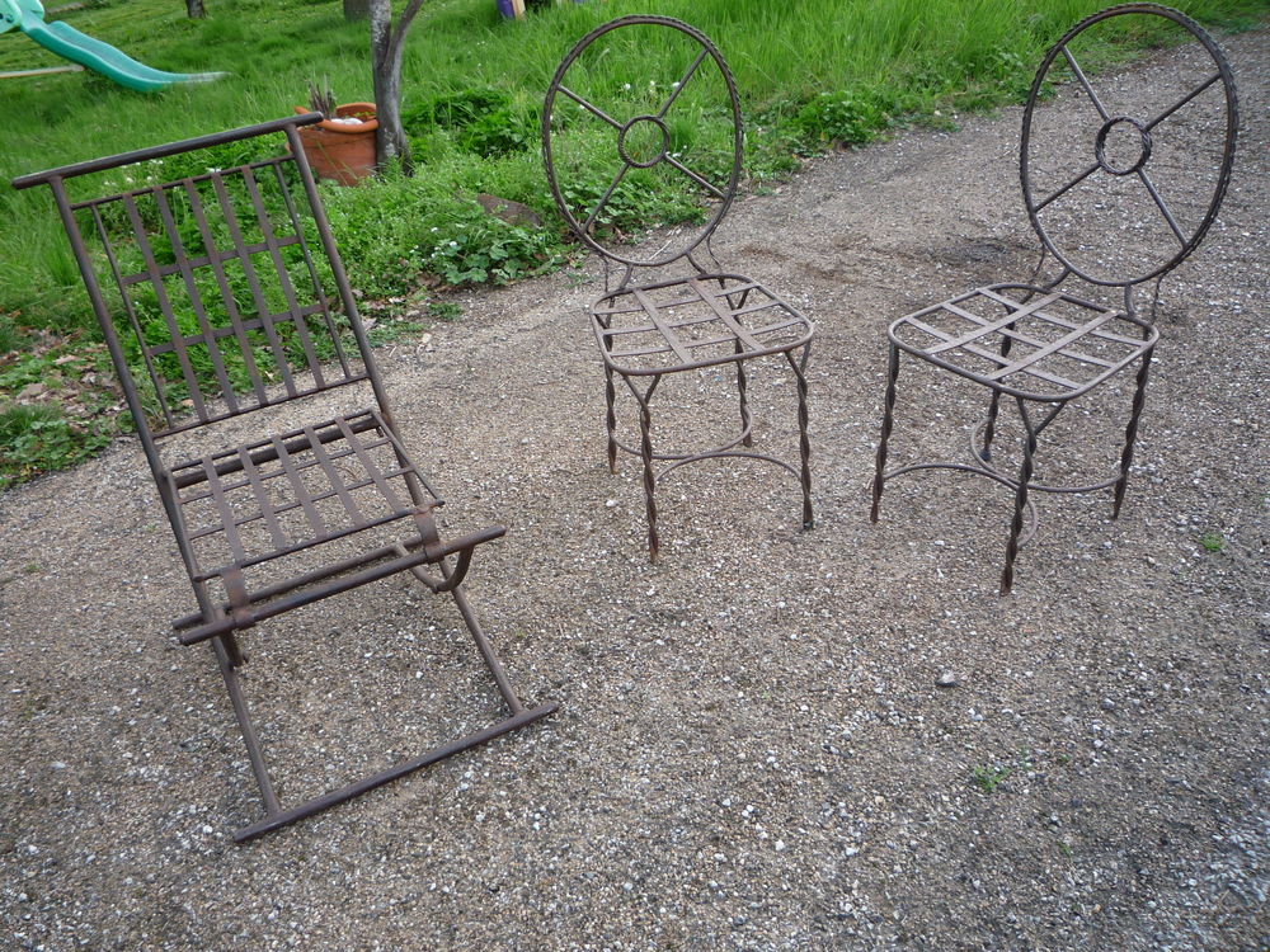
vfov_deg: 46.8
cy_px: 476
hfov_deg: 60.0
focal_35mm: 30
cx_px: 635
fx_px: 1101
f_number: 3.5
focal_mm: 5.2
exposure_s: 1/100
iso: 100
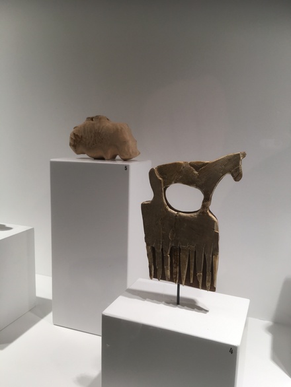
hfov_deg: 48.3
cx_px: 146
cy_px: 194
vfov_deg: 61.6
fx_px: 325
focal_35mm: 29
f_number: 2.2
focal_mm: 4.15
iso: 32
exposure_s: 1/50
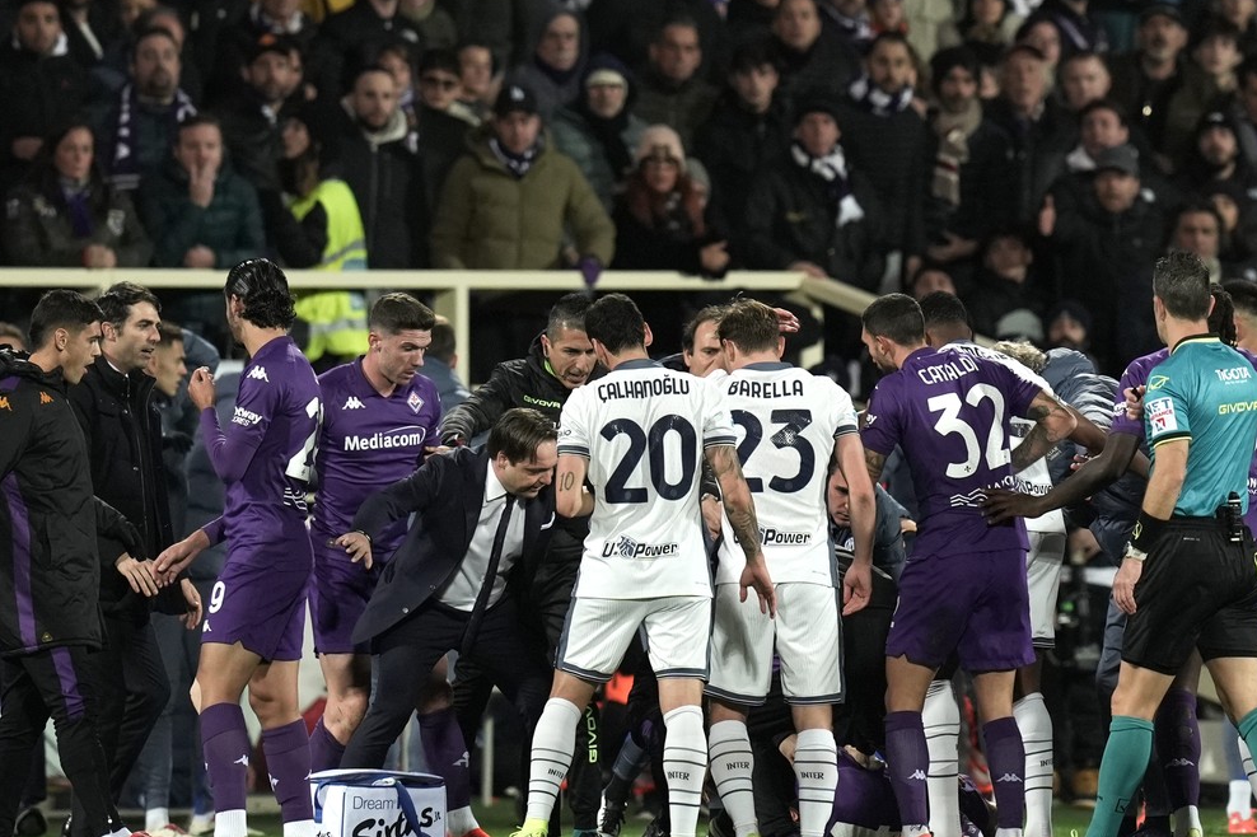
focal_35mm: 567
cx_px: 789
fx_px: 19790
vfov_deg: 2.4
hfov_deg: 3.6
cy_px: 372
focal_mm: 400
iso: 2000
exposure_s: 1/1600
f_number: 3.5
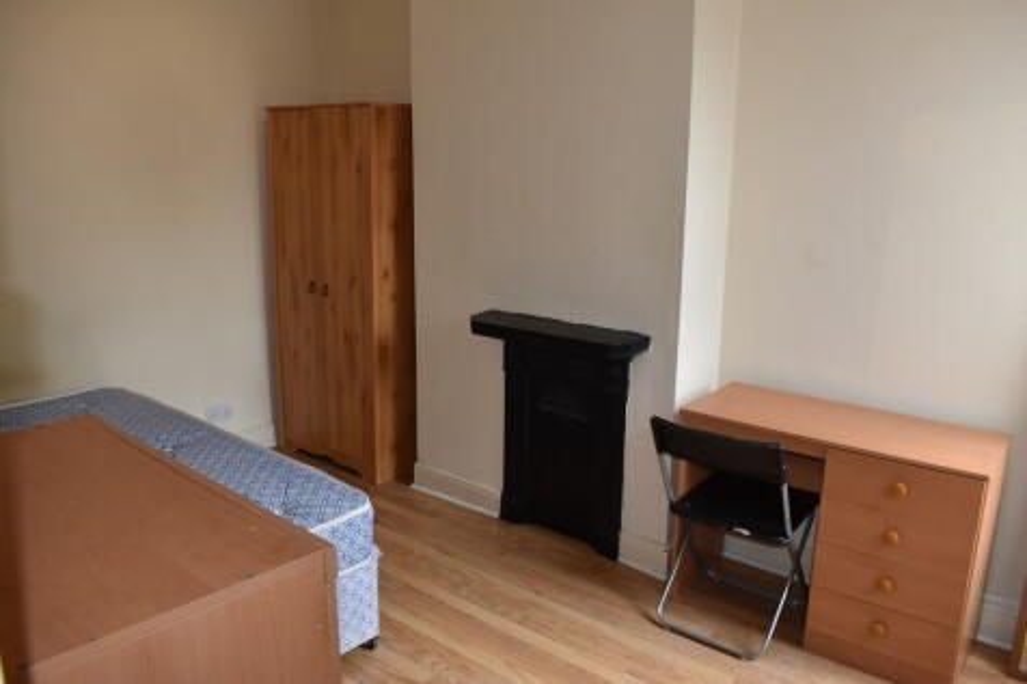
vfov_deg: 47.9
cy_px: 342
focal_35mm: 27
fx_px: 770
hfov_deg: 67.4
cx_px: 514
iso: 640
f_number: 5.6
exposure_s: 1/125
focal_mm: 18
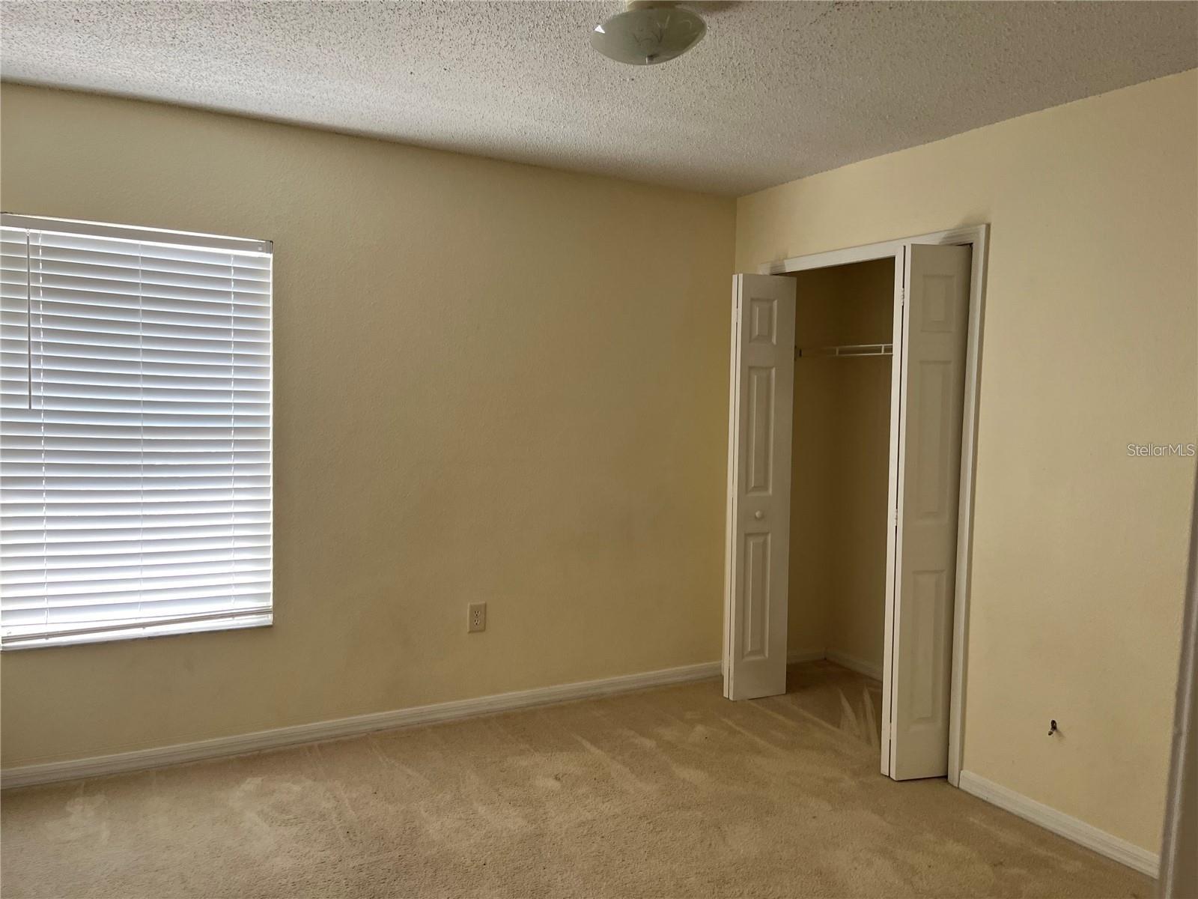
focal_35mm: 26
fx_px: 900
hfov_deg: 67.3
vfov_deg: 53.1
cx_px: 599
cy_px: 450
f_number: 1.6
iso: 100
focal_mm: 5.1
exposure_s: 1/121
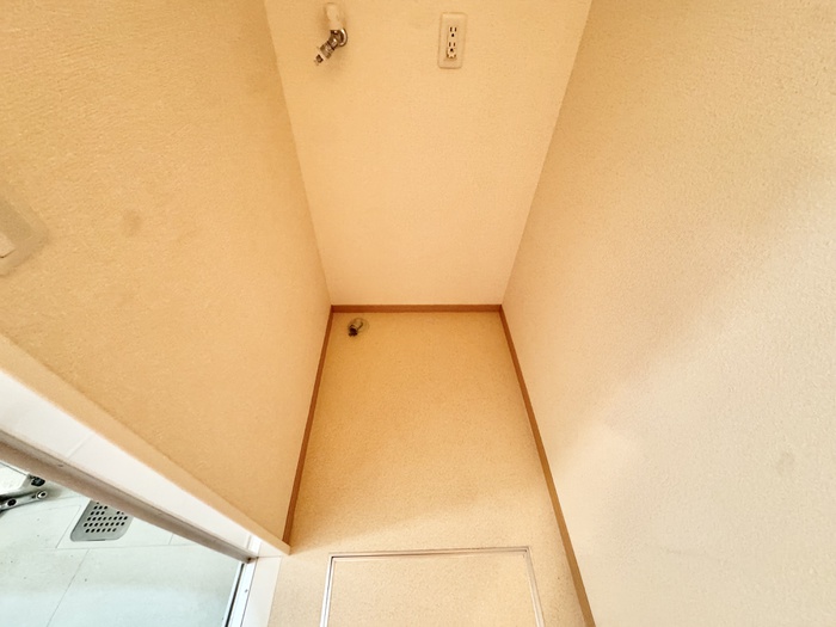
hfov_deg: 102.1
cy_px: 314
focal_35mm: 14
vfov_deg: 85.7
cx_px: 418
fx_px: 338
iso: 500
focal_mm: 2.22
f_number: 2.2
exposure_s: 1/60
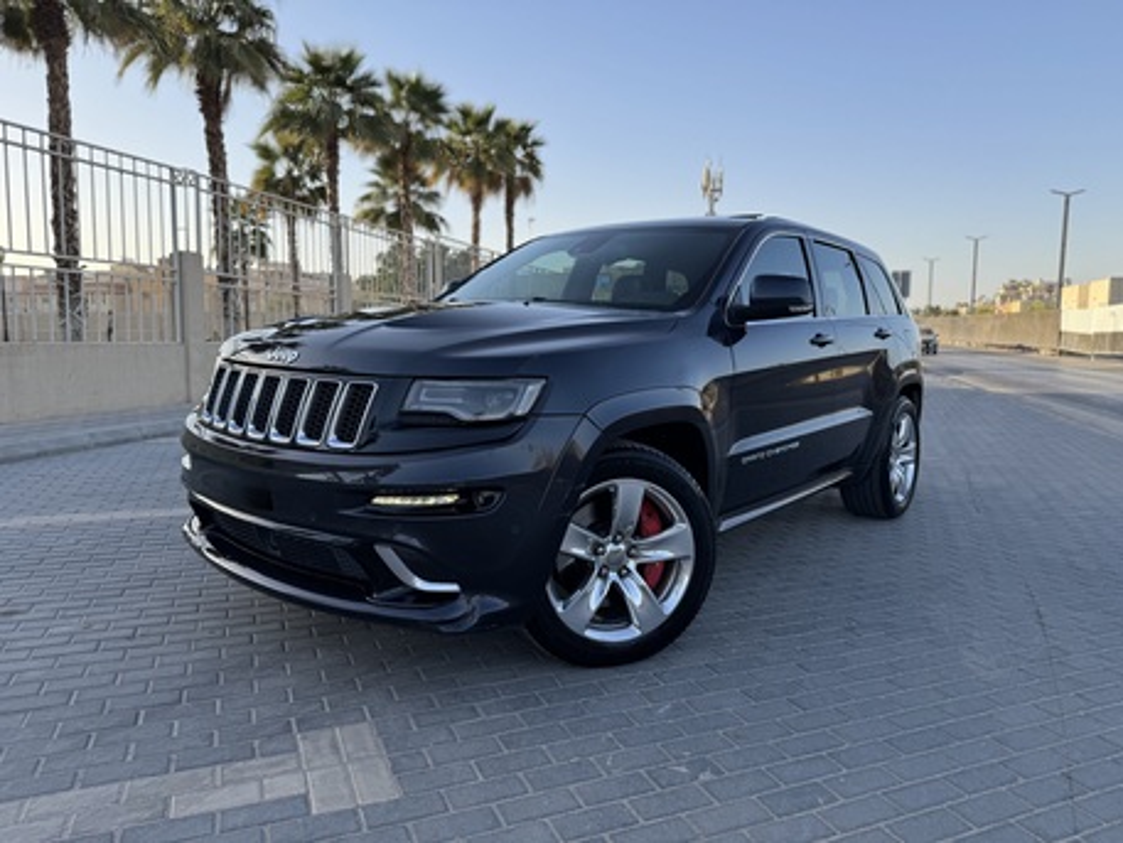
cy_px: 422
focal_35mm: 24
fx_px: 779
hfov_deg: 71.6
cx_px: 562
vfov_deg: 56.8
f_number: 1.78
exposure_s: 1/2105
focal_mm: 6.76
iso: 80
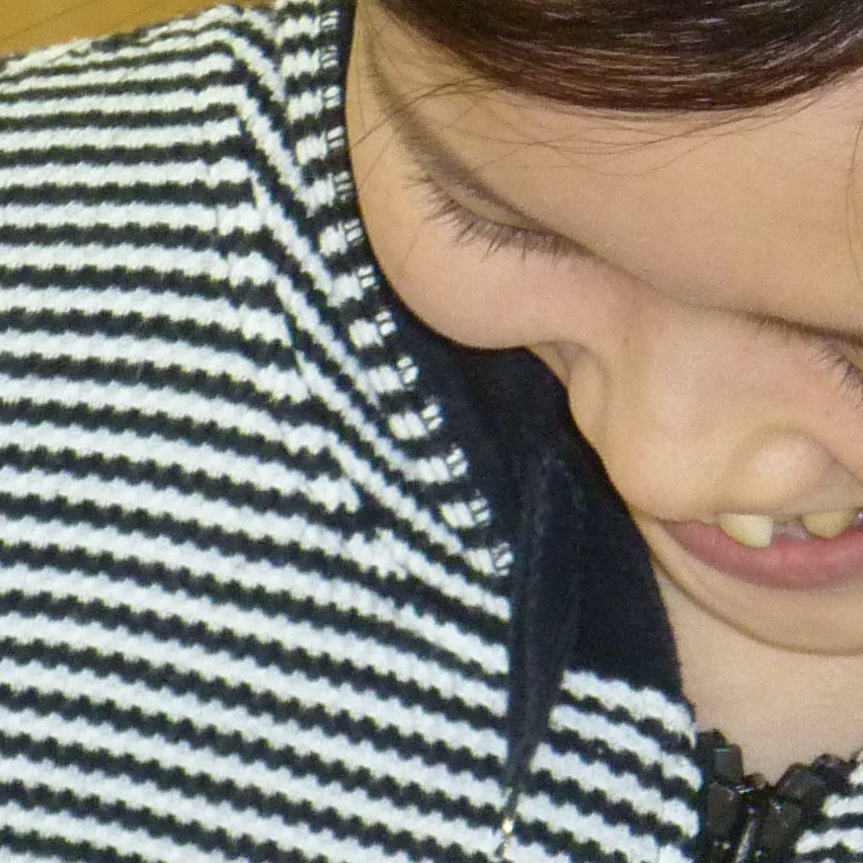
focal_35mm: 439
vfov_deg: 4.0
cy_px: 684
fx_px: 12382
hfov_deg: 4.0
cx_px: 292
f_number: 5.3
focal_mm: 19.1
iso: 320
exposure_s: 1/60
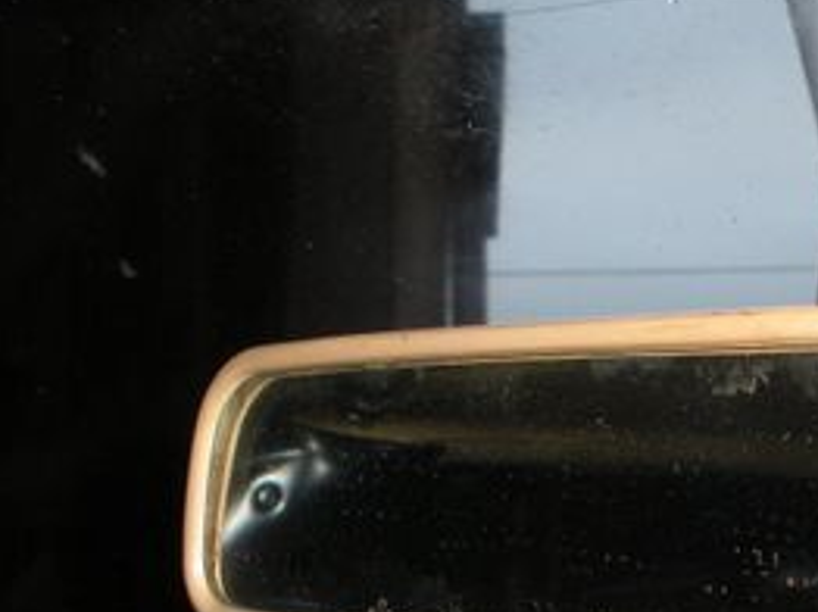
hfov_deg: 21.6
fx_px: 2078
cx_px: 787
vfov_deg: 16.4
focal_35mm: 88
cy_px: 628
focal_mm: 6.3
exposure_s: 1/36.3
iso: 64
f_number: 3.5
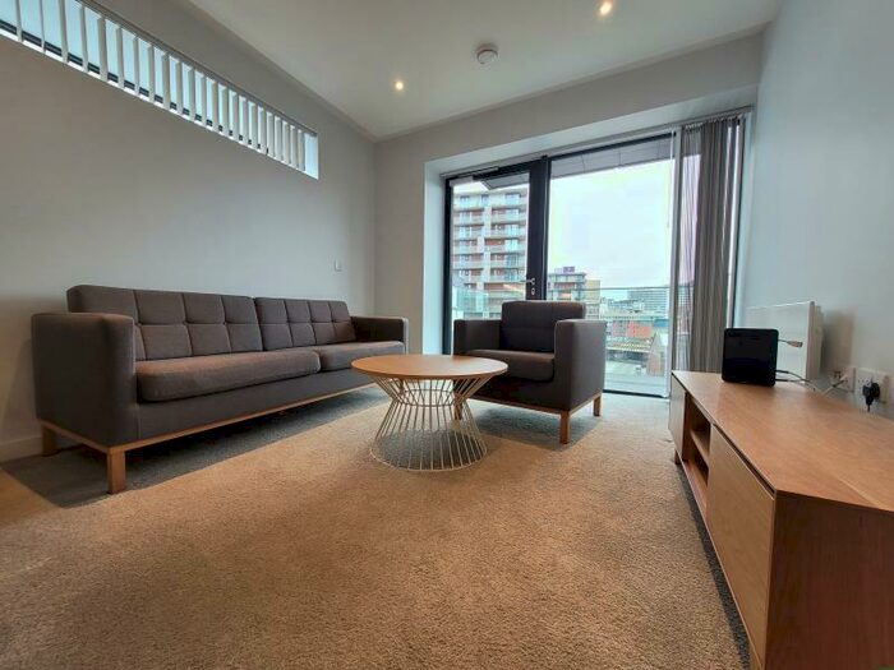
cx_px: 447
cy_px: 335
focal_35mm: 13
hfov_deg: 106.2
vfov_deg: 89.9
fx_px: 336
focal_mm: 1.74
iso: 80
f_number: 2.2
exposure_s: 1/50
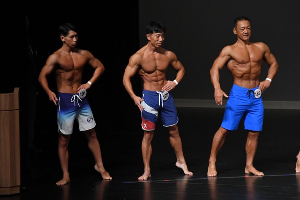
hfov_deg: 6.5
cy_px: 100
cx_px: 150
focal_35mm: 315
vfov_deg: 4.4
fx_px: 2624
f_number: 5.6
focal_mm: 210
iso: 4000
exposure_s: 1/400
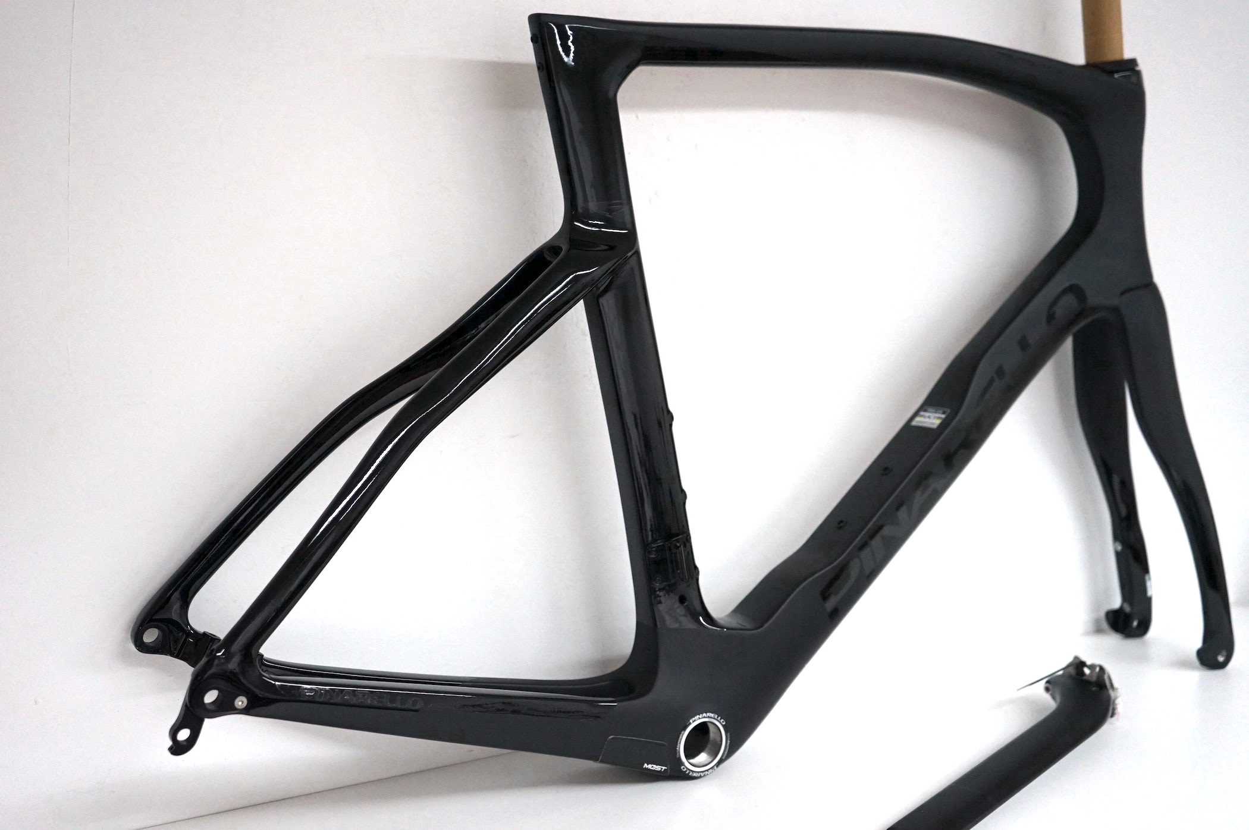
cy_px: 415
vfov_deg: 35.0
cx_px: 624
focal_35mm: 38
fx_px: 1317
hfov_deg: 50.7
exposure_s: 1/160
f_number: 4
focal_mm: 38
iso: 2000
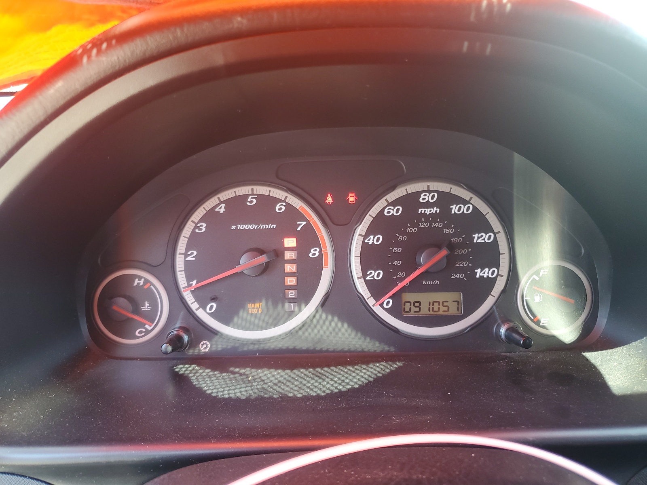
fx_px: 486
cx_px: 324
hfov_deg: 67.3
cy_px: 242
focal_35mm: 26
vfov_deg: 53.1
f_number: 1.5
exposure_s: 1/60.2
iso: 61
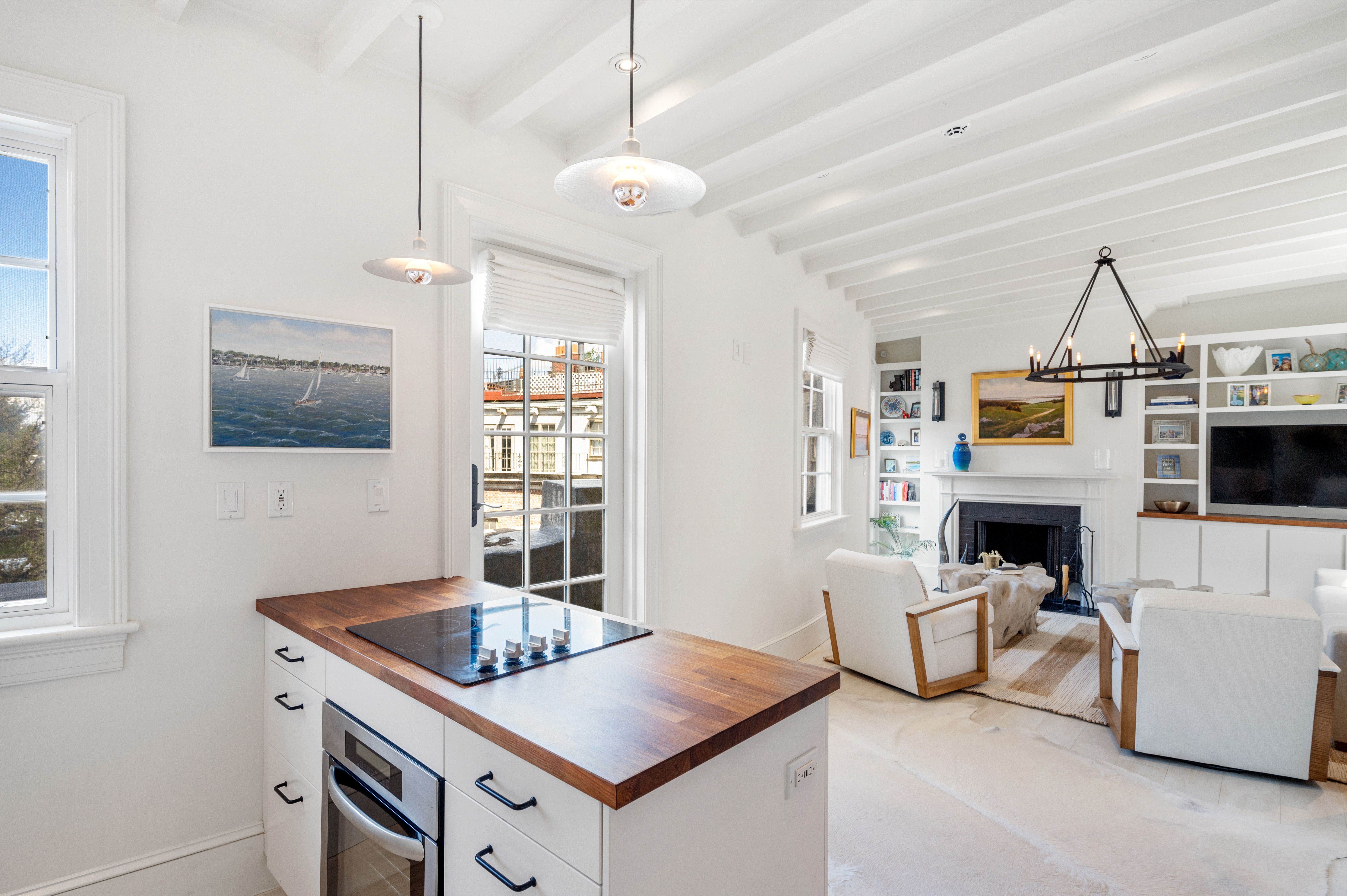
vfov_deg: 68.8
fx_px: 654
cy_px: 448
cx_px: 674
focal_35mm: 18
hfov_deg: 91.7
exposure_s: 1/8
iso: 400
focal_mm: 17.5
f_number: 8
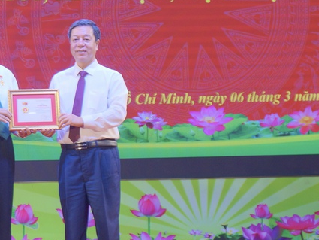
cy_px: 135
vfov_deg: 17.8
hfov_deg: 23.3
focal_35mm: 83
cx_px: 64
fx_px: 763
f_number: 5.6
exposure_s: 1/60
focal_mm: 35
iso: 125
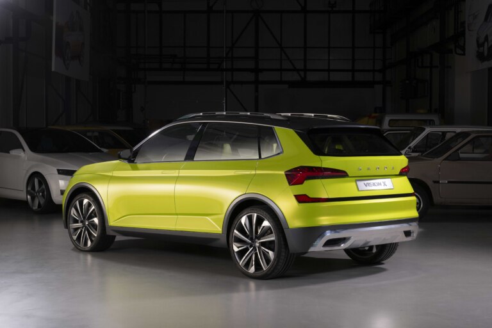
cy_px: 164
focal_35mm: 70
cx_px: 246
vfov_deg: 19.5
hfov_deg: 28.8
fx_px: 957
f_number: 13
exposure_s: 1/2
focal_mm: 70
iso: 400
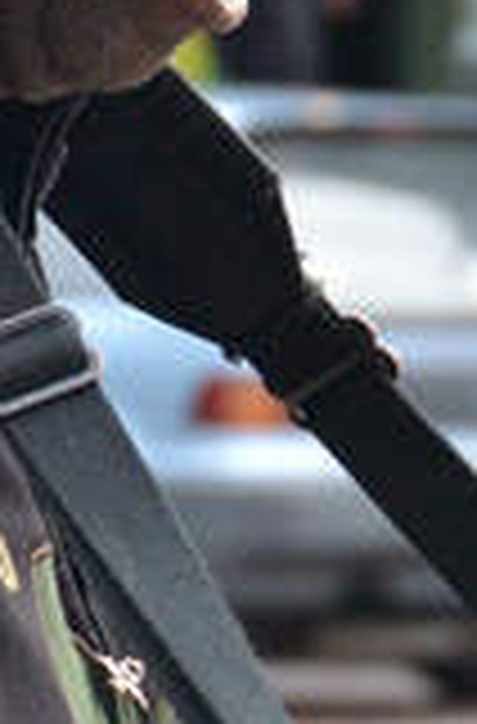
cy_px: 612
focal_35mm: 685
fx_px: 13736
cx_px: 209
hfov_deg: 2.0
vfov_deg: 3.0
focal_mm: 105
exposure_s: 1/640
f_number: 6.3
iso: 125
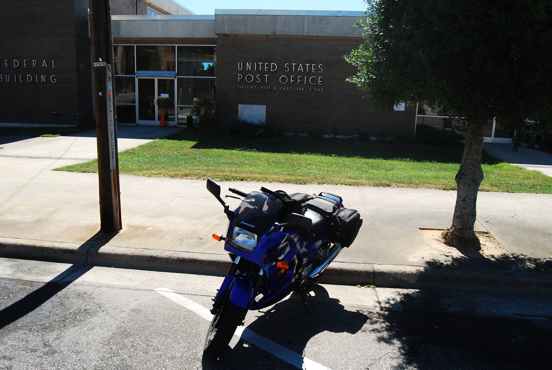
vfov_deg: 48.0
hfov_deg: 67.3
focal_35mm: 27
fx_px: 414
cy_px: 185
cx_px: 276
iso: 100
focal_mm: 18
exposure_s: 1/200
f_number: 7.1
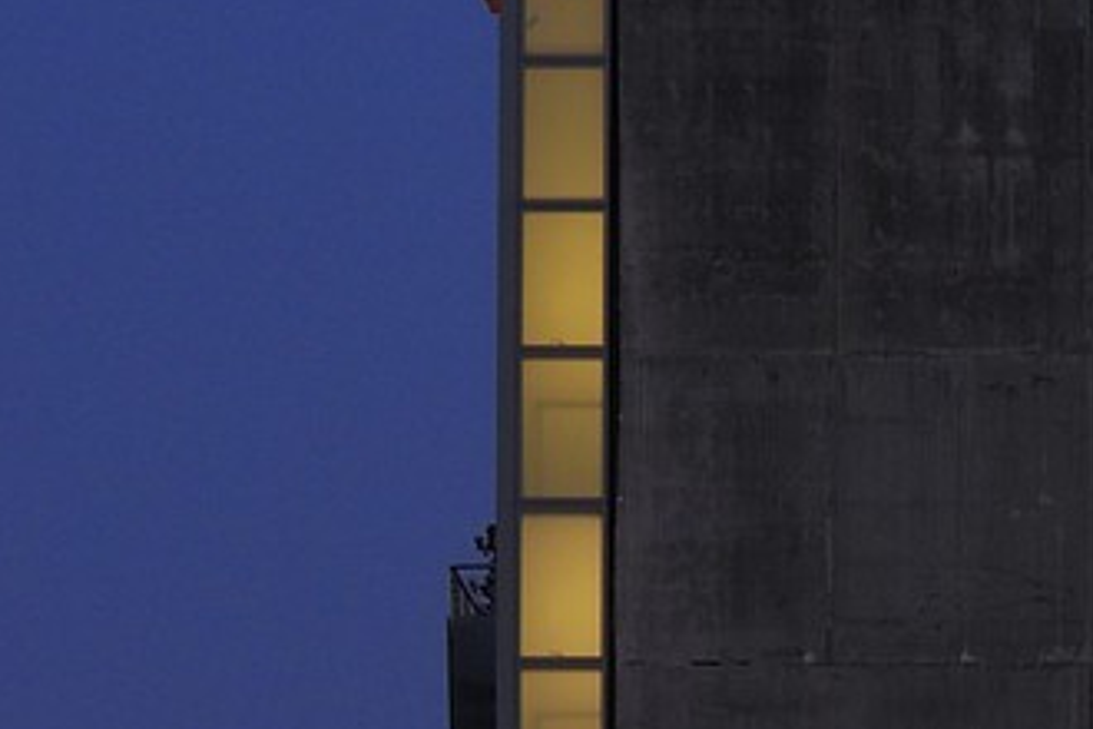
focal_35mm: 742
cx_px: 2636
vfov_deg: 1.9
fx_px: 22526
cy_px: 1007
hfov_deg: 2.8
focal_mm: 102
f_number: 6.3
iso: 100
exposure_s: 1
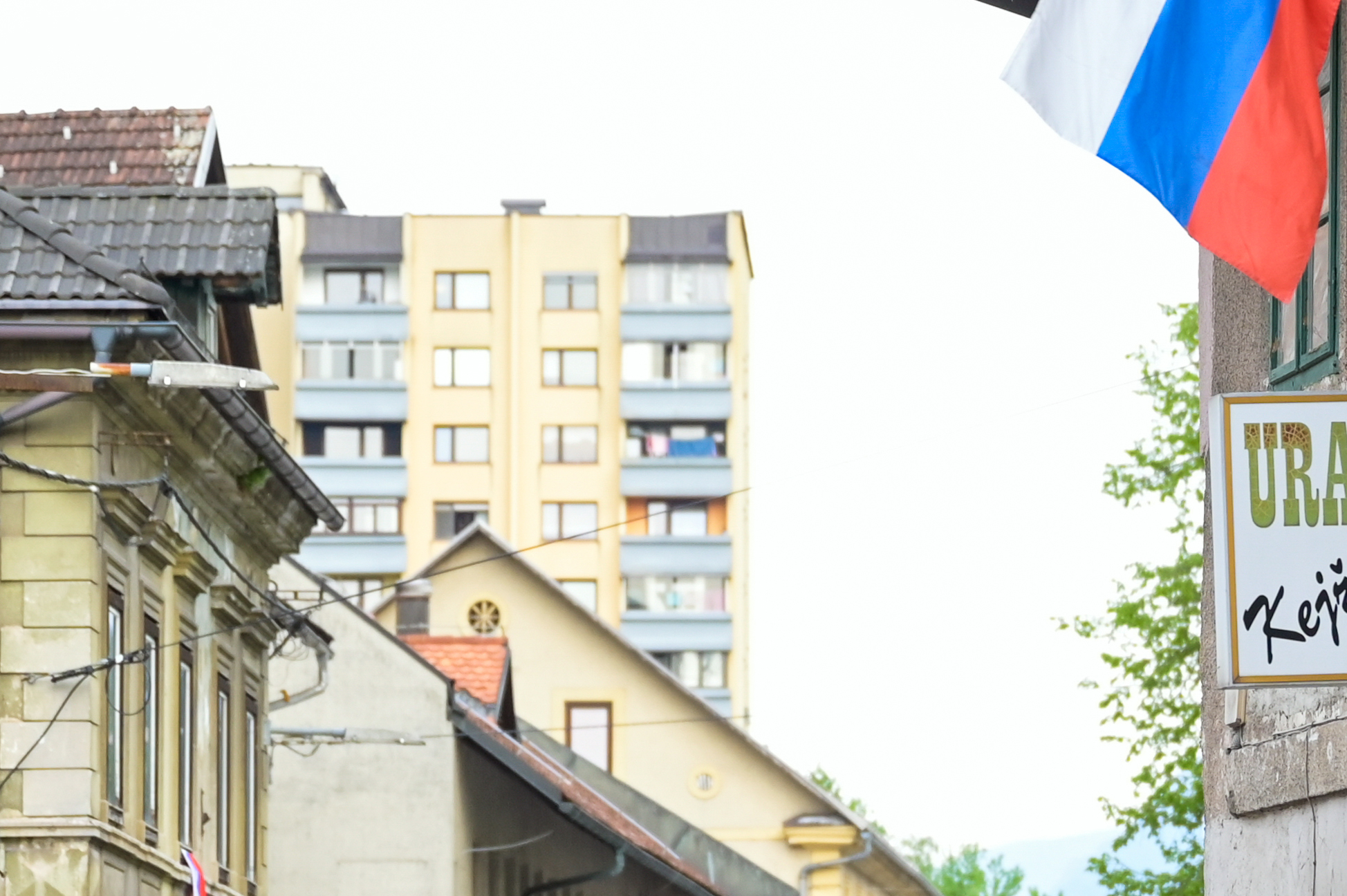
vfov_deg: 6.9
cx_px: 1031
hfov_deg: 10.4
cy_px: 783
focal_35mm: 197
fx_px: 7366
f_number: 2.8
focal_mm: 65
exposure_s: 1/640
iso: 800
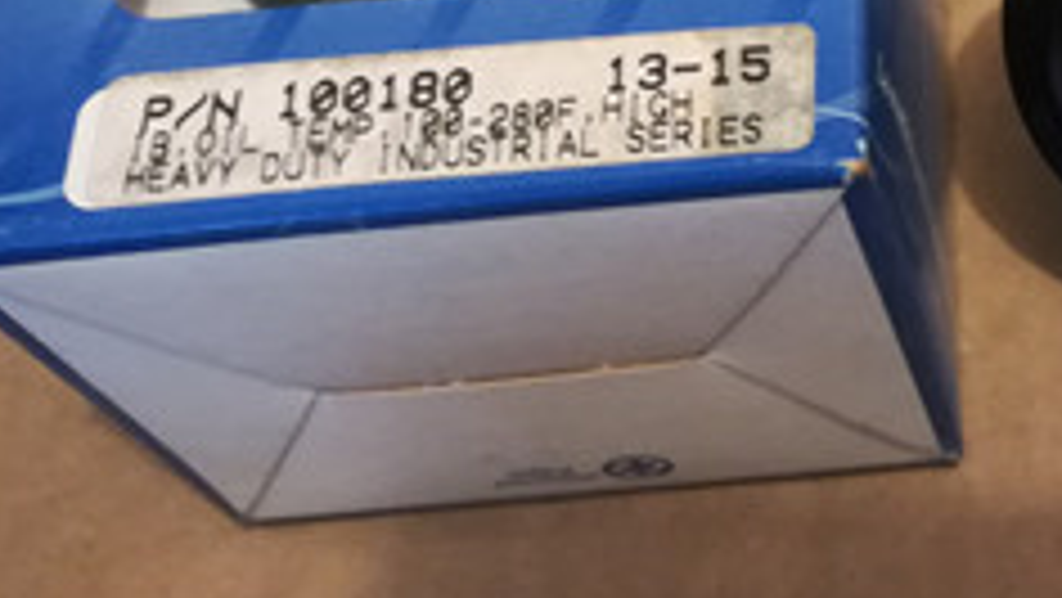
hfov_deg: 26.7
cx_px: 1197
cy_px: -130
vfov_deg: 16.1
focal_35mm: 72
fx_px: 2028
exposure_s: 1/14.3
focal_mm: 3.83
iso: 640
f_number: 2.2
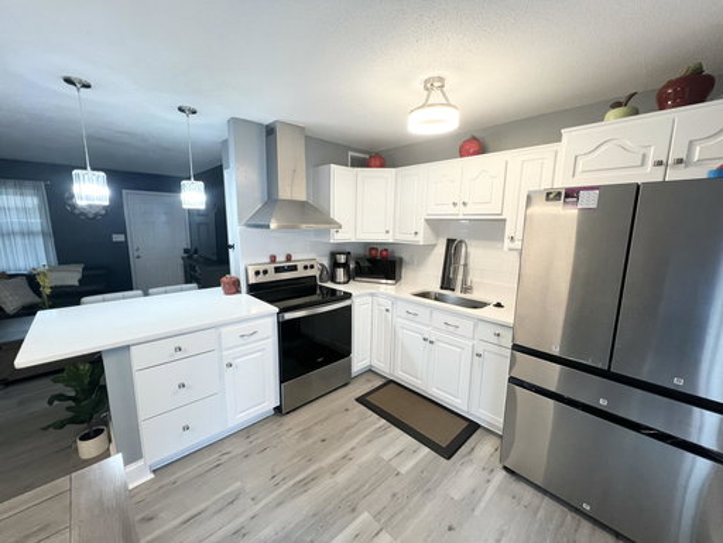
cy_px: 272
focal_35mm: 13
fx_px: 272
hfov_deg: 106.2
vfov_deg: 89.9
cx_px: 362
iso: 125
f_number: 1.8
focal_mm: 1.57
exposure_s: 1/60
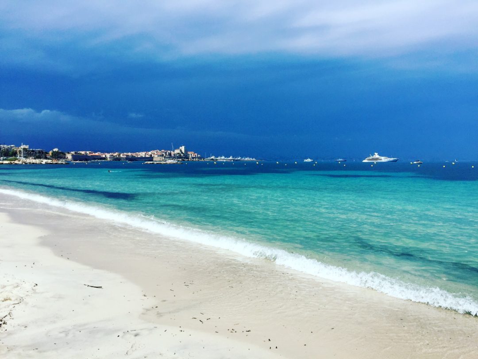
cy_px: 180
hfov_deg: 61.7
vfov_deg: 48.2
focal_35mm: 29
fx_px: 400
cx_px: 239
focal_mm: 4.15
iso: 32
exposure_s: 1/3968
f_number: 2.2
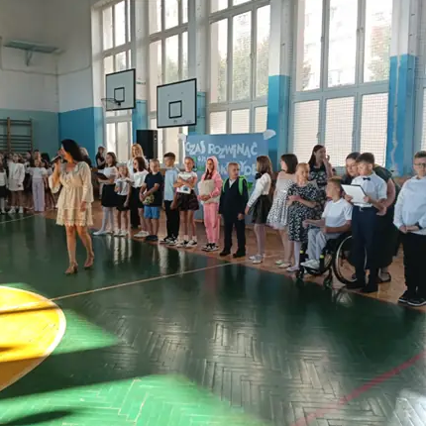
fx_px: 446
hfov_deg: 51.0
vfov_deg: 51.1
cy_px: 212
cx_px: 189
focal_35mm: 32
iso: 80
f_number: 1.8
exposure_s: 1/100
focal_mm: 3.98
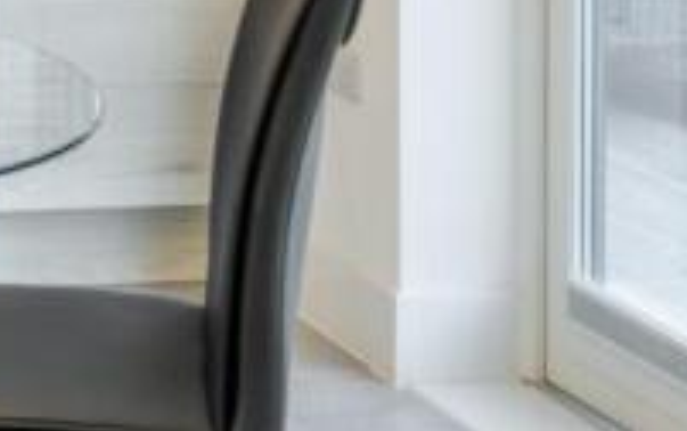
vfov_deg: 10.7
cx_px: -400
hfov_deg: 16.1
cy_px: -313
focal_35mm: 116
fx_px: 2174
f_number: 8
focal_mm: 35
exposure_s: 1/8
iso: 100
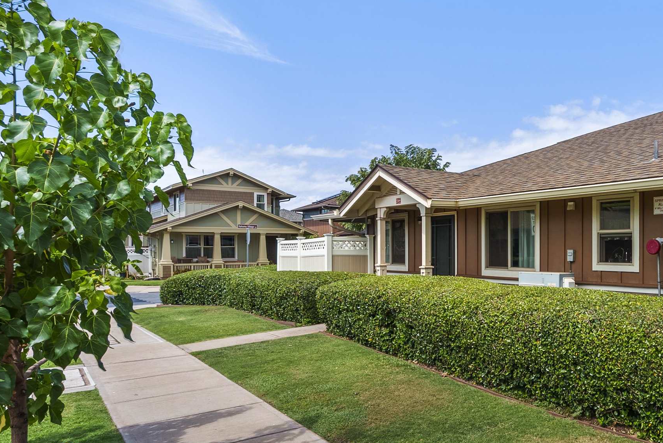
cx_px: 555
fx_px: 534
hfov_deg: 57.5
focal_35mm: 29
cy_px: 247
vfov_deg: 44.9
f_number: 8
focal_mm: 16
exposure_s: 1/250
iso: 100
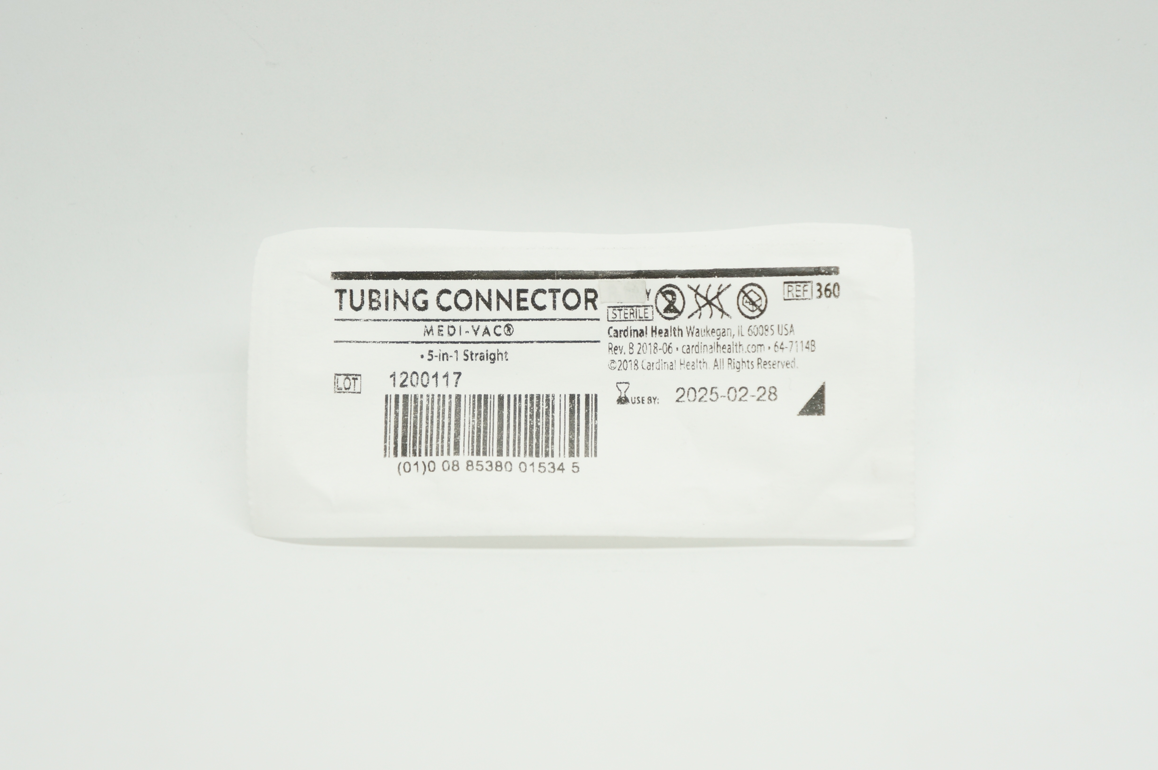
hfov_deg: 24.6
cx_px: 579
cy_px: 385
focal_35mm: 82
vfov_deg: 16.5
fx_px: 2651
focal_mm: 55
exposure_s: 1/100
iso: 400
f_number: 5.6
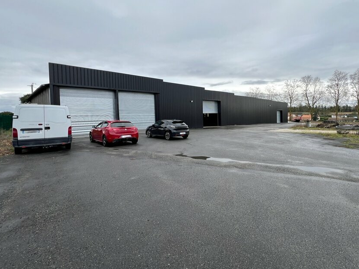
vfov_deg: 81.5
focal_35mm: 15
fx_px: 156
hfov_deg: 98.0
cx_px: 194
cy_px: 120
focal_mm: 1.57
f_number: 1.8
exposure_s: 1/302
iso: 32
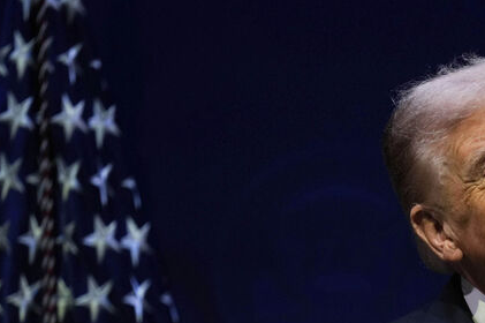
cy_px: 375
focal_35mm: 932
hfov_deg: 2.2
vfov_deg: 1.5
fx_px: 12546
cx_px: 538
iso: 1250
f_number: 2.8
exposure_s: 1/640
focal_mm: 400
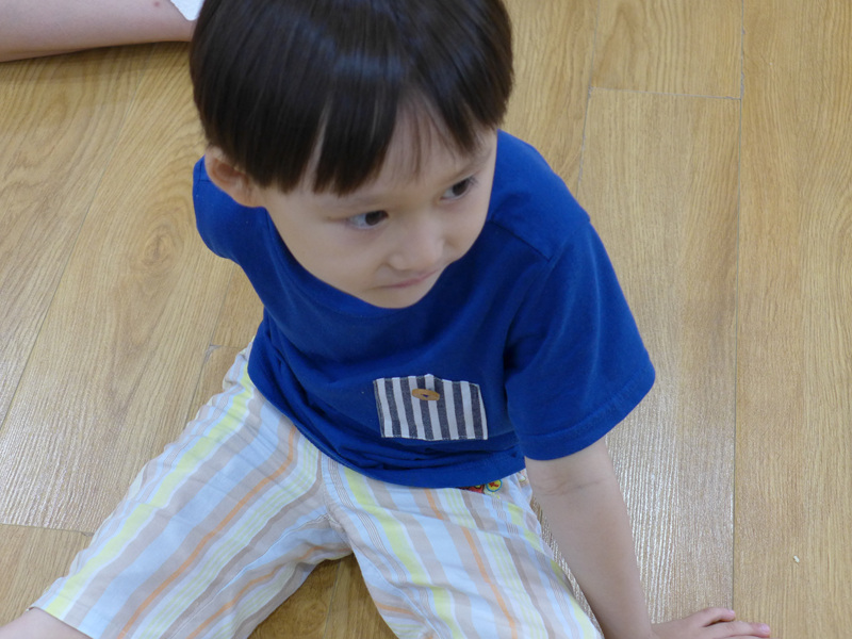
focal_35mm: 75
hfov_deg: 26.0
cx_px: 426
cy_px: 320
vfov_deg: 19.6
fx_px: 1846
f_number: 2.2
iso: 320
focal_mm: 14.7
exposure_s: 1/100
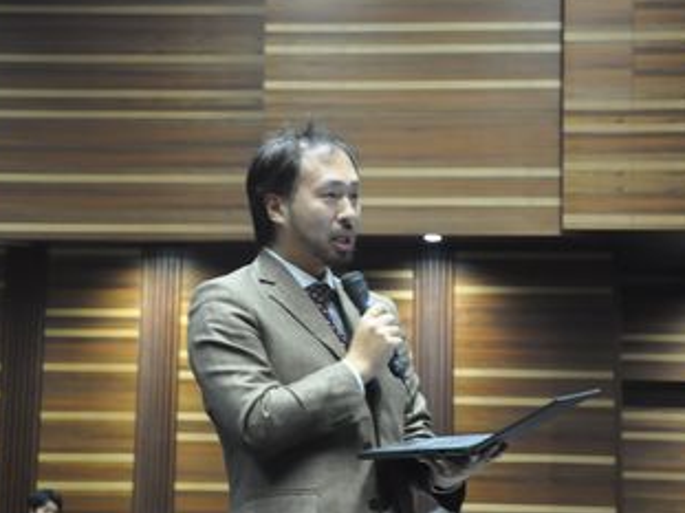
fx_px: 1978
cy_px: 228
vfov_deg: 14.8
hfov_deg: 19.6
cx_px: 295
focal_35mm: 100
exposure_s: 1/30
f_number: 3.5
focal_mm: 48
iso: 1400
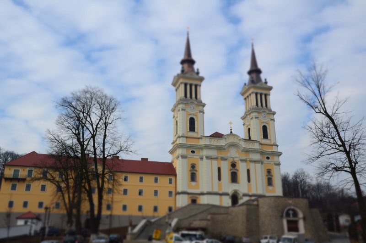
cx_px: 183
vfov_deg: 35.3
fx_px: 380
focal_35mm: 38
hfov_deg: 51.4
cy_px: 122
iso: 100
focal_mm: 25
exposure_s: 1/160
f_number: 11
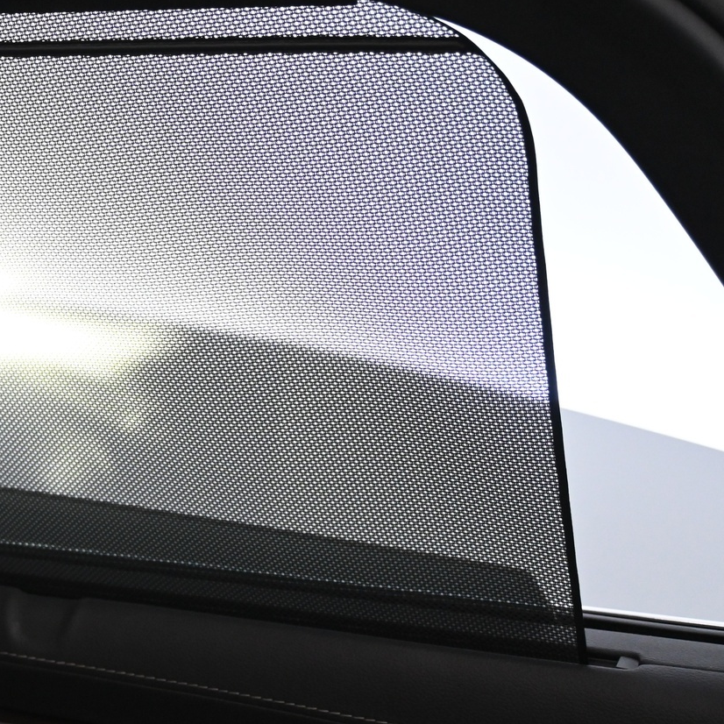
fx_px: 1538
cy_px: 300
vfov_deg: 26.4
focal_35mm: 65
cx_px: 46
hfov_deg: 25.5
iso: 2000
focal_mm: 26
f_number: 4.5
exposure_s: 1/40
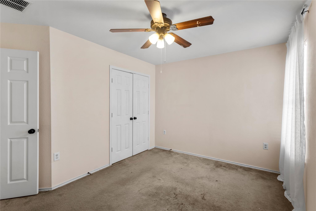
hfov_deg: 96.7
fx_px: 140
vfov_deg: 73.7
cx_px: 158
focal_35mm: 16
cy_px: 106
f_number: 8
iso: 250
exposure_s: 1/4
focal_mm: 16
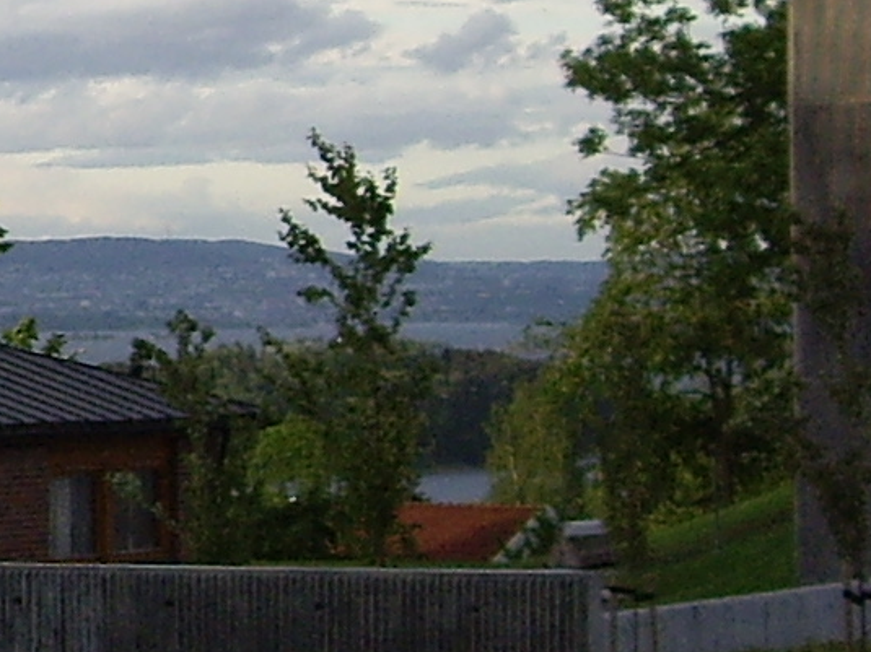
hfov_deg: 8.2
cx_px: -739
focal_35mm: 232
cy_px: 70
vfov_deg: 6.4
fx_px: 5836
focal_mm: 7.9
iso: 100
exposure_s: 1/200
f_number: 2.8
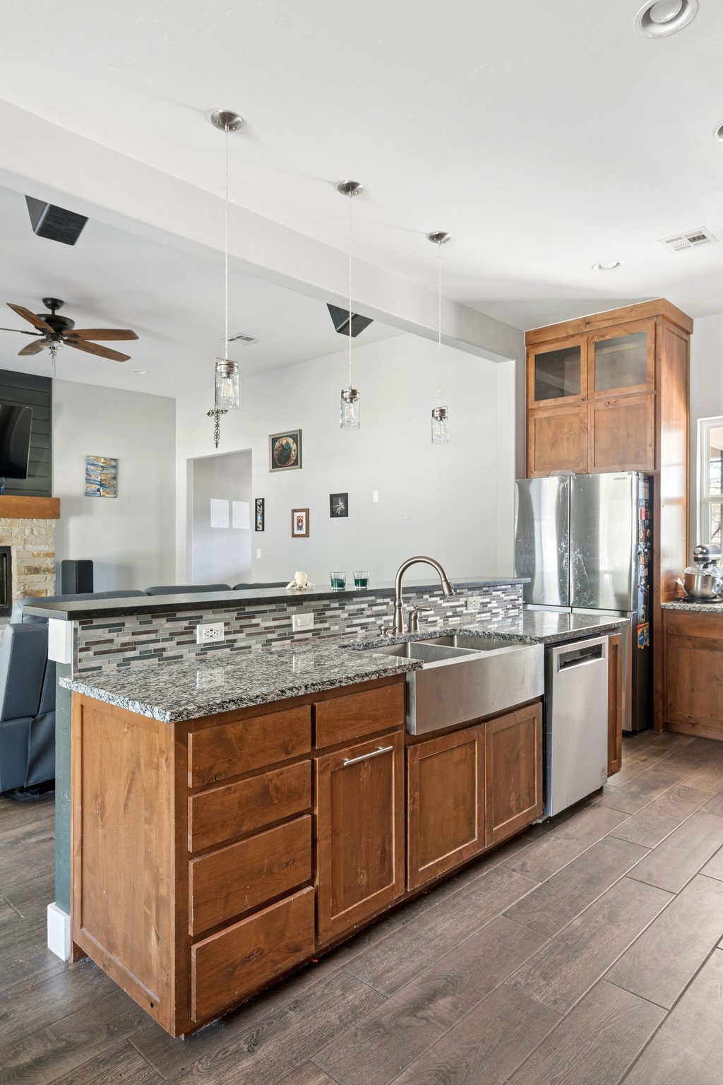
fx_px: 633
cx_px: 362
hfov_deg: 59.5
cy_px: 542
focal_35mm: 21
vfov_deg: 81.2
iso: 200
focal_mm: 21
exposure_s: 1/1.67
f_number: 8
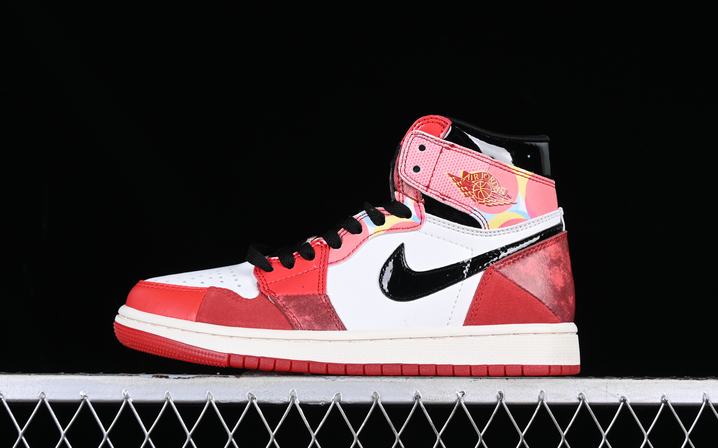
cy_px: 232
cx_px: 357
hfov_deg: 26.8
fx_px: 1507
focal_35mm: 77
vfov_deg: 16.9
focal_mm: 50
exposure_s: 1/80
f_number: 8
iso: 160
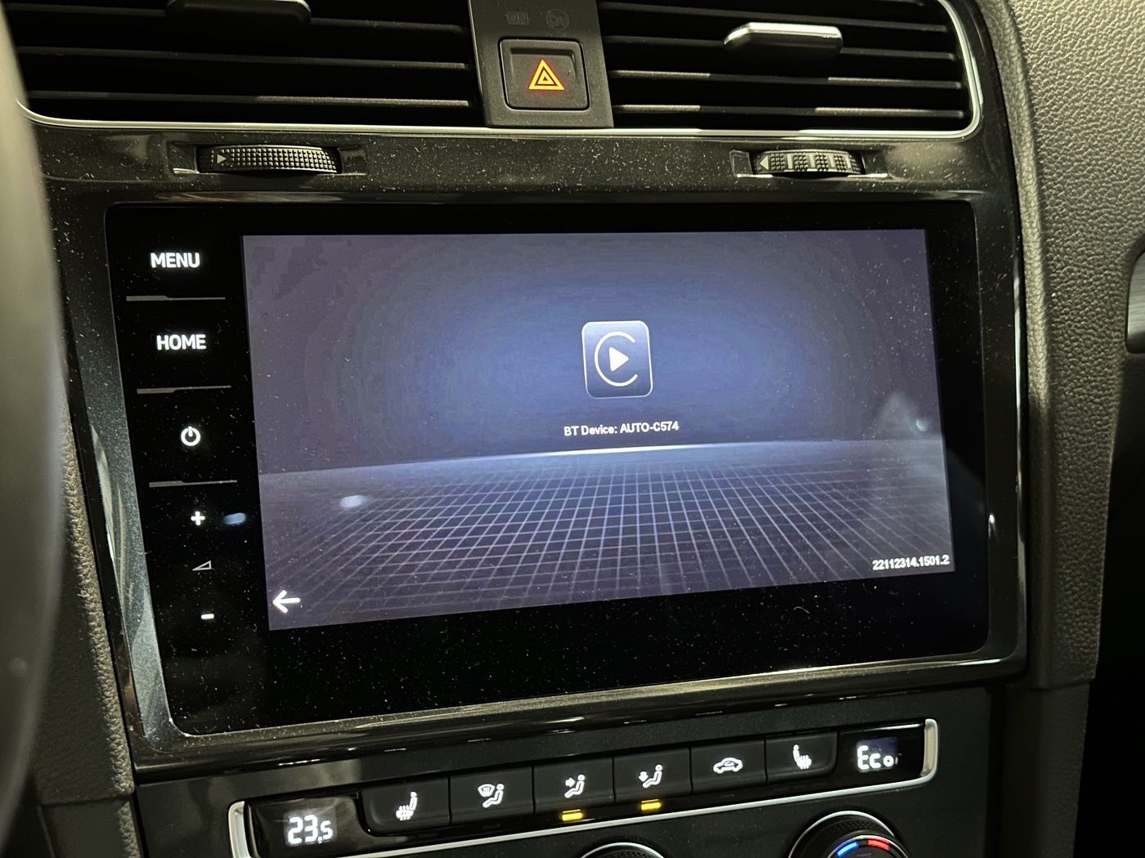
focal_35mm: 48
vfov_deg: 30.3
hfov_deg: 39.7
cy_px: 429
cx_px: 572
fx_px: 1588
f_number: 1.78
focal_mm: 6.86
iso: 400
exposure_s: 1/5
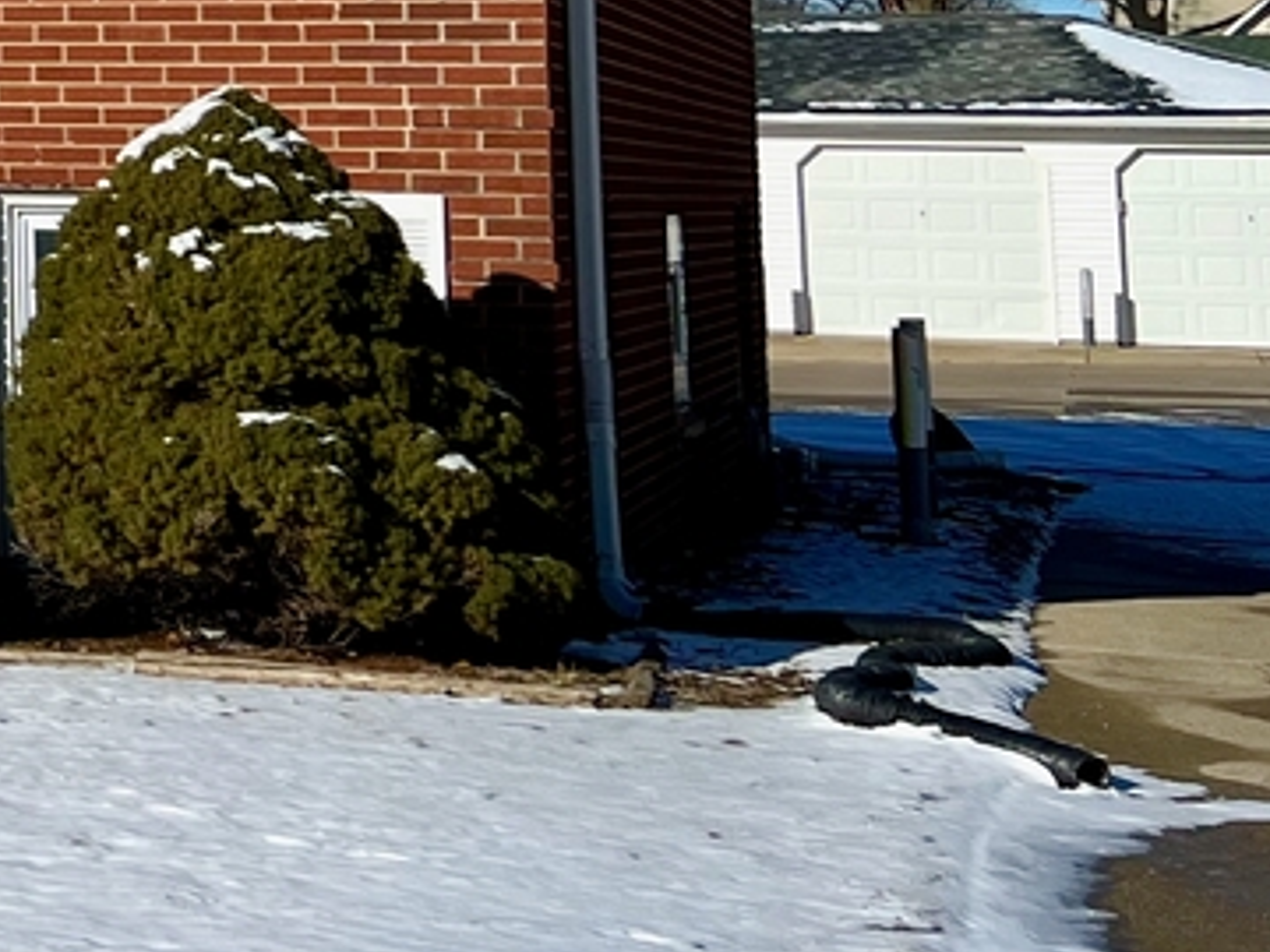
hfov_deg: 15.6
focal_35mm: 104
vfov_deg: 13.7
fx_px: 3816
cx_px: -1150
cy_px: -271
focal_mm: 5.7
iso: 50
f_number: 1.5
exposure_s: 1/9434
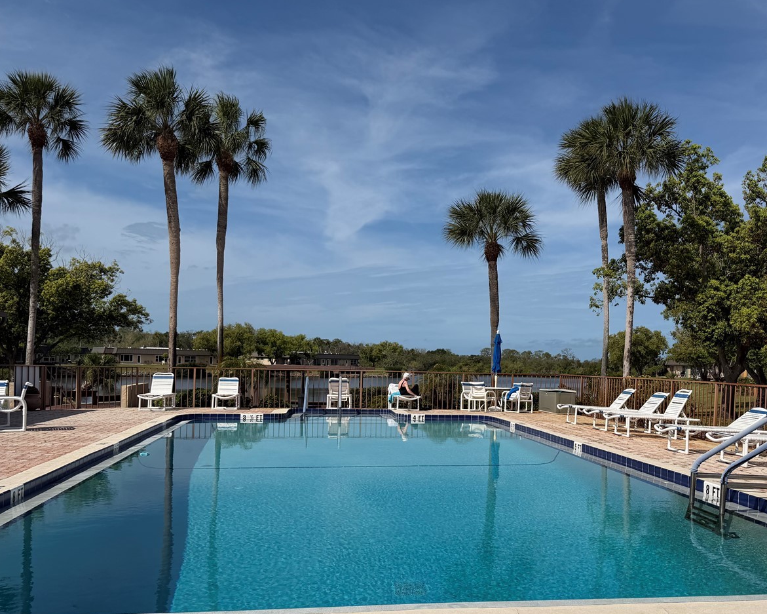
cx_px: 436
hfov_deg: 55.5
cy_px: 354
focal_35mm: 32
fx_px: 726
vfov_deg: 45.7
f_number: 1.78
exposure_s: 1/11905
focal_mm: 6.76
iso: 80
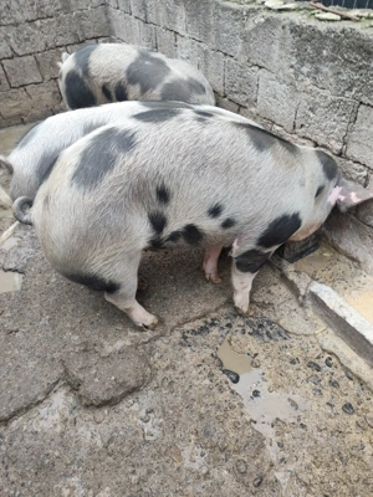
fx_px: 330
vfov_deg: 73.9
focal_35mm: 23
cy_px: 248
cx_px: 186
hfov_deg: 58.9
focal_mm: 6.14
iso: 500
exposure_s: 1/50
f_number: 1.65
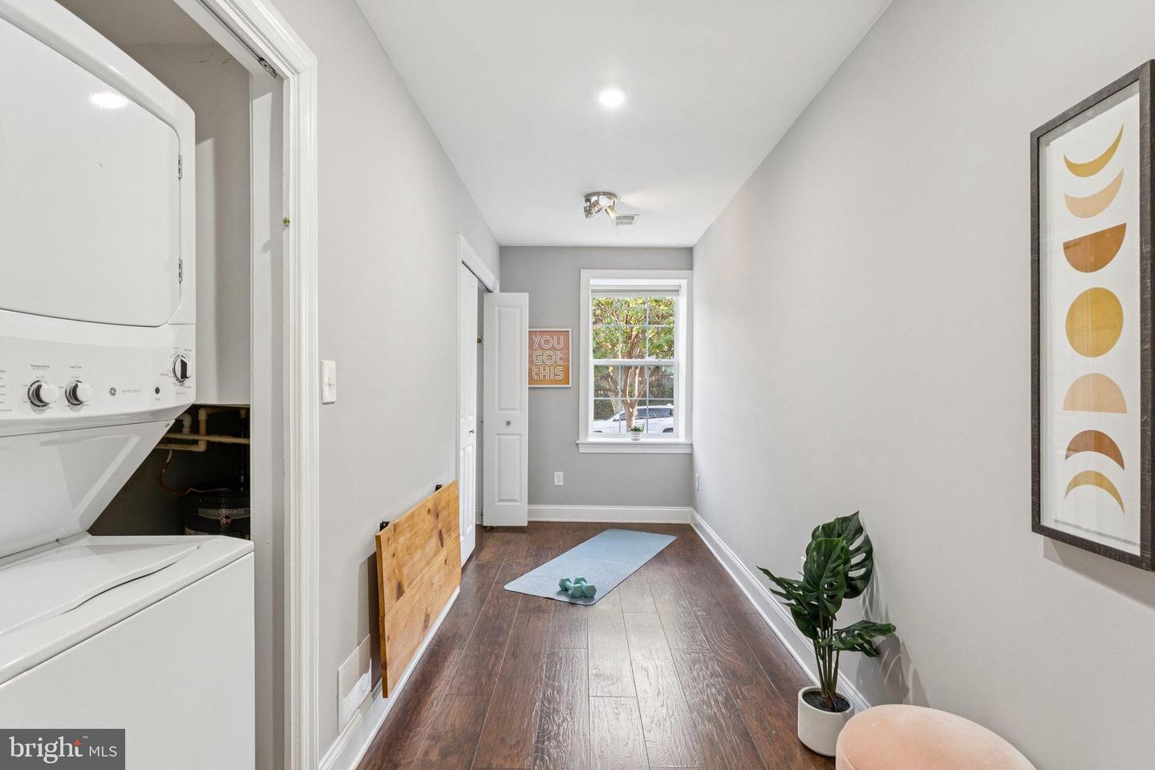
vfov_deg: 68.6
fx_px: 565
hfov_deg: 91.3
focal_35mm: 18
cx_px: 578
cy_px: 385
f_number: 9
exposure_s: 1/4
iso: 250
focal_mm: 17.6
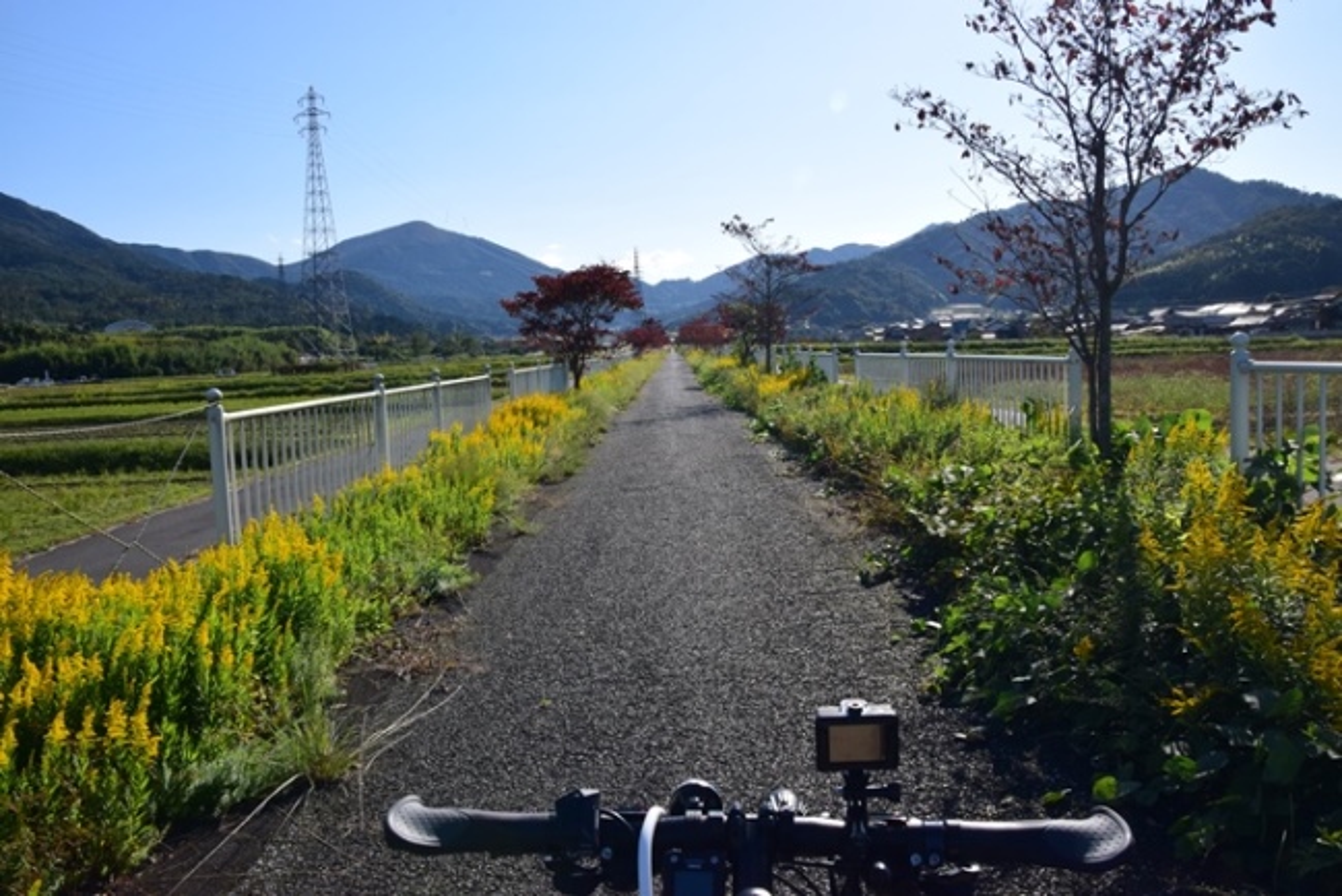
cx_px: 671
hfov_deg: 64.5
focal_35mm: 28
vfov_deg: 45.7
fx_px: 1063
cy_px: 448
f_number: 16
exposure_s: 1/1000
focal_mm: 19
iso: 1250
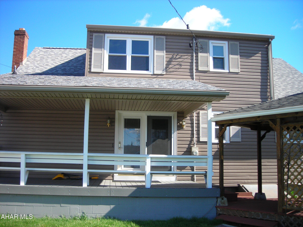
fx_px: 333
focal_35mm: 38
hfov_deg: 49.0
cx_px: 152
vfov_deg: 37.7
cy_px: 114
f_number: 3.2
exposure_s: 1/267
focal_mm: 6.3
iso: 50
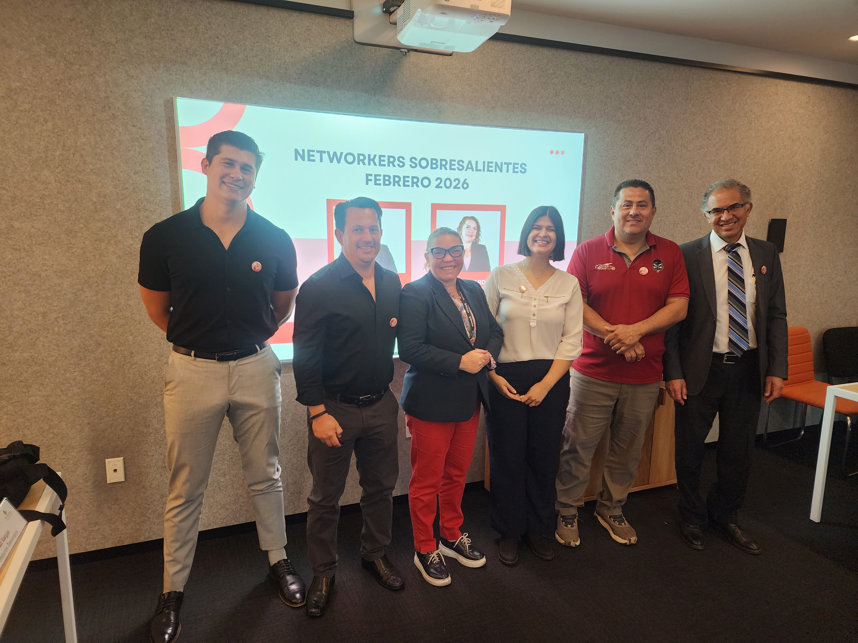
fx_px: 570
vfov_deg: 58.9
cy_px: 322
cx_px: 429
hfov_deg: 73.9
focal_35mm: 23
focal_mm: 6.4
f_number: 1.8
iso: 500
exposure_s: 1/40
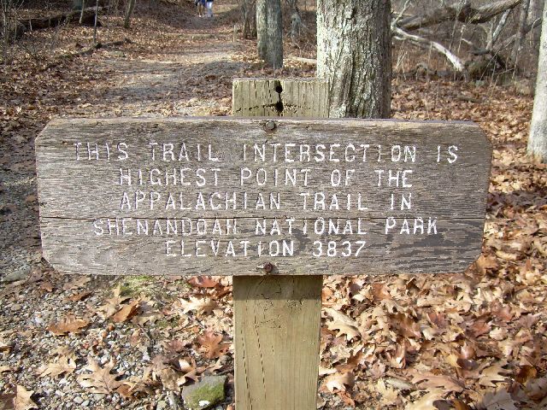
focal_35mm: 38
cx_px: 274
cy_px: 205
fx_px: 600
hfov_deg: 49.0
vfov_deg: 37.7
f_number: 2.8
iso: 50
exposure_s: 1/193
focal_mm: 6.3
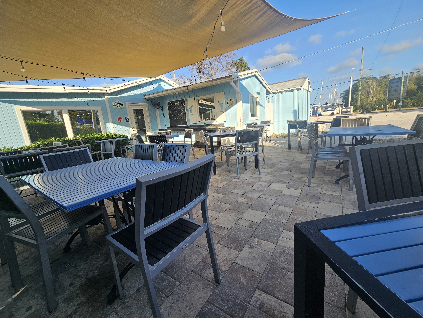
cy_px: 159
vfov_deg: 89.9
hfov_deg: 106.2
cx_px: 212
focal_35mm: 13
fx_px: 159
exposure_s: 1/866
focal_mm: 2.2
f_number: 2.2
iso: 50
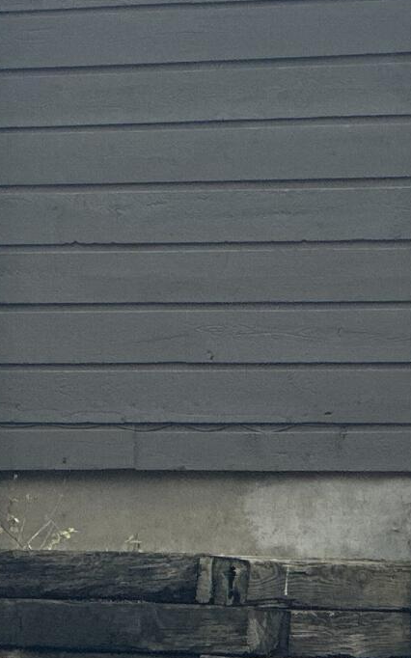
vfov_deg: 5.8
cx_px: 144
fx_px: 6437
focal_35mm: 359
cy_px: -156
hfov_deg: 3.7
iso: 40
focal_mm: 9
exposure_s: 1/136
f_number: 2.8
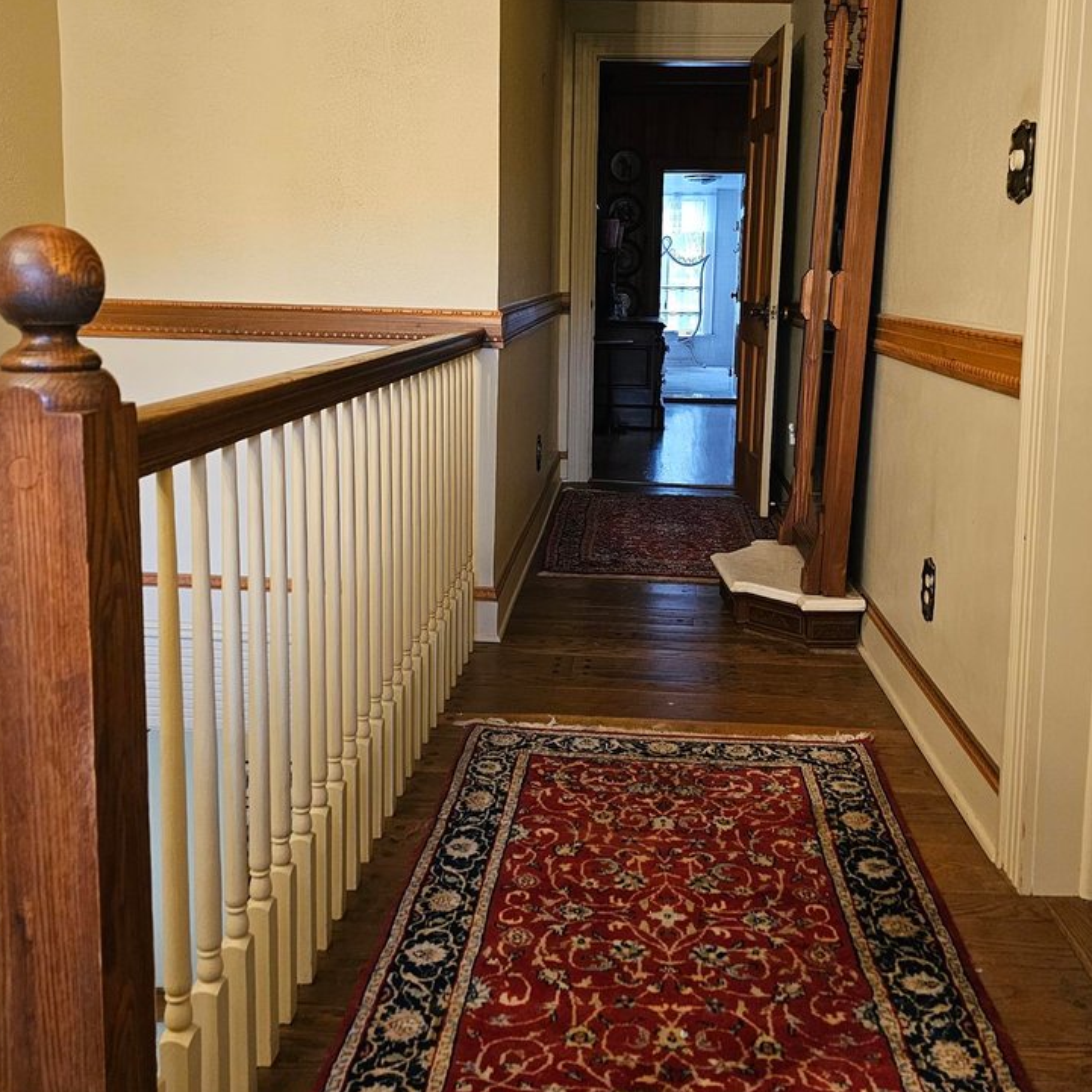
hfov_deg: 51.1
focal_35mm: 32
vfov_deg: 50.6
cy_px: 414
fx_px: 1142
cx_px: 575
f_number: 1.7
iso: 640
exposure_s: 1/60
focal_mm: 6.3
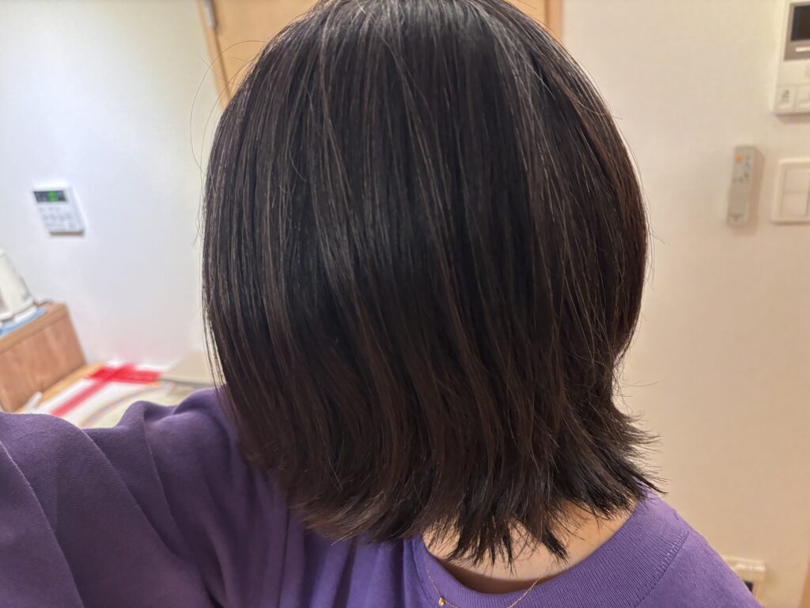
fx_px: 608
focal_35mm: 26
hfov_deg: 67.3
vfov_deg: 53.1
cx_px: 405
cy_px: 304
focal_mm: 5.96
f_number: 1.6
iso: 400
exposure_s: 1/33
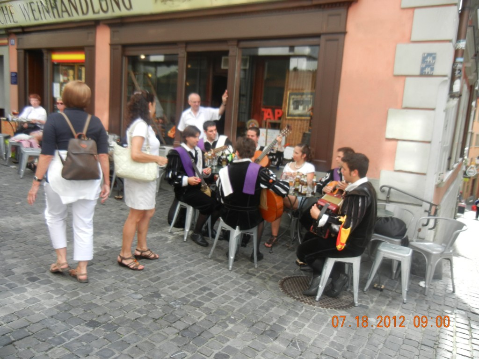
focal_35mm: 30
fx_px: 415
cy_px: 180
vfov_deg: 46.8
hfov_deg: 60.0
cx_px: 240
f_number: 3.5
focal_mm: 5.4
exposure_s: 1/199
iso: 160
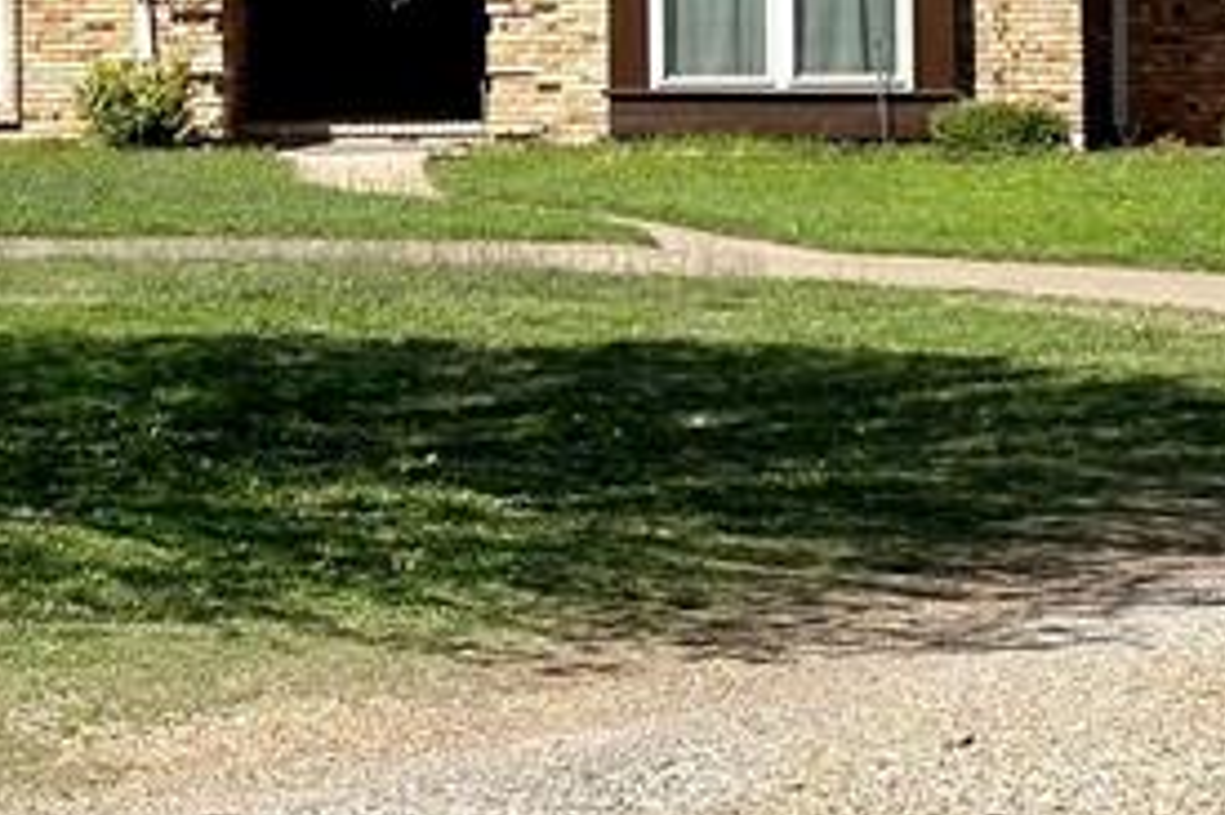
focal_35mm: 186
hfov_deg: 11.1
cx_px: 686
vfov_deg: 7.2
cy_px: -579
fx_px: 6325
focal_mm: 6.86
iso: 64
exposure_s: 1/4367
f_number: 1.78
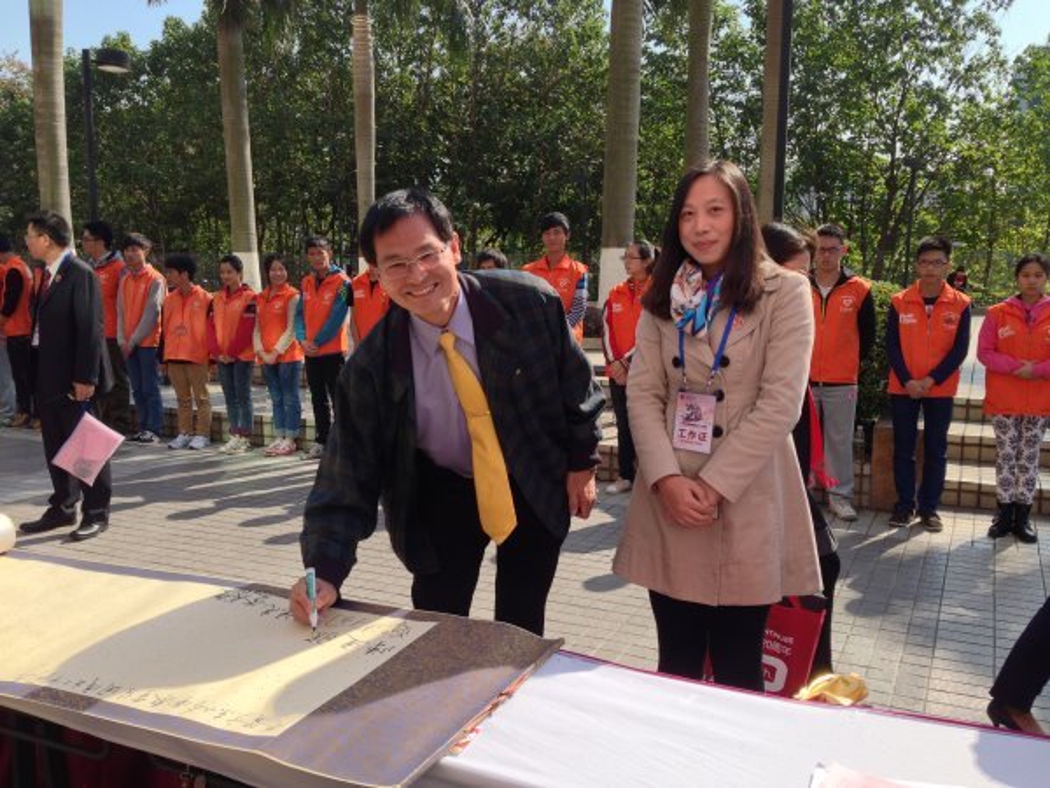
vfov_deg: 42.9
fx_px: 1001
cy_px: 394
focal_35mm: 33
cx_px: 525
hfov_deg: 55.4
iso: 50
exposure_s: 1/609
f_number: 2.4
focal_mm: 4.13
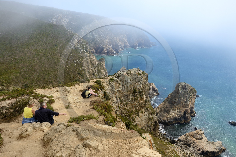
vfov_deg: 53.1
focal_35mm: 24
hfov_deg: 73.8
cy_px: 78
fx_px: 157
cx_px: 118
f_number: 11
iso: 200
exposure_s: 1/400
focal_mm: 24
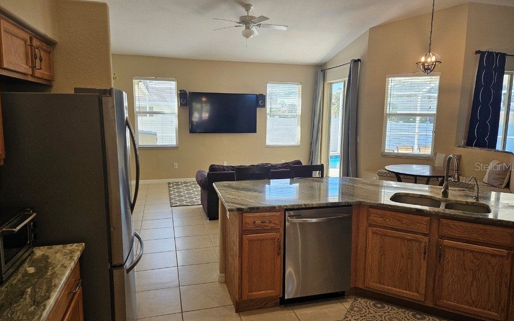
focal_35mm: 25
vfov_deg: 49.3
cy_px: 166
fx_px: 350
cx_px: 260
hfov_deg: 72.6
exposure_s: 1/120
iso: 100
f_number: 1.8
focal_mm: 5.4
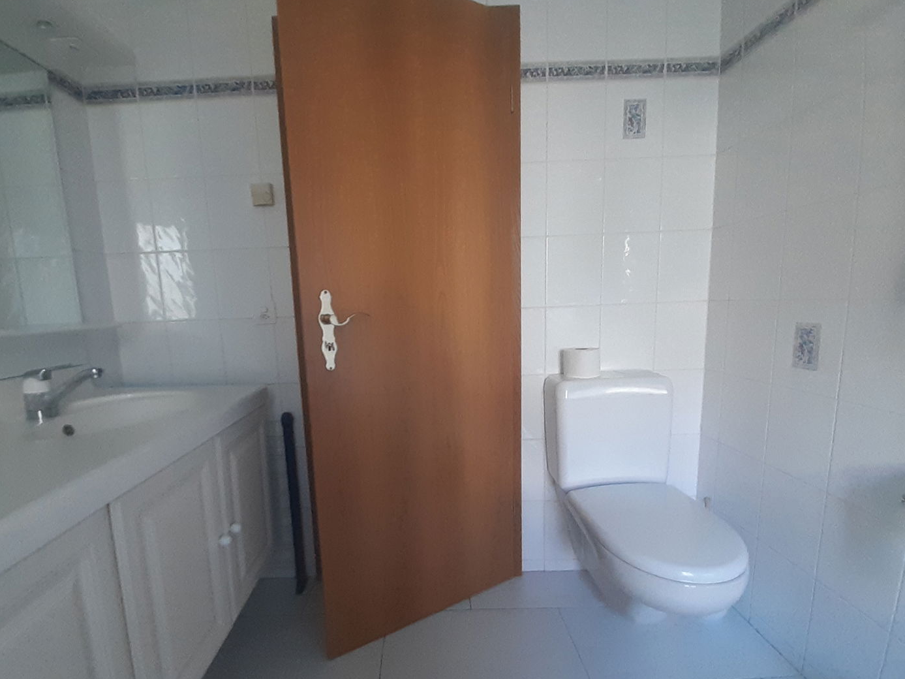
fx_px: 392
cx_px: 427
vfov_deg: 81.4
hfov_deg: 98.1
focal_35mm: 15
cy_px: 377
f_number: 2.2
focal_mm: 1.13
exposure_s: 1/50
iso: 200
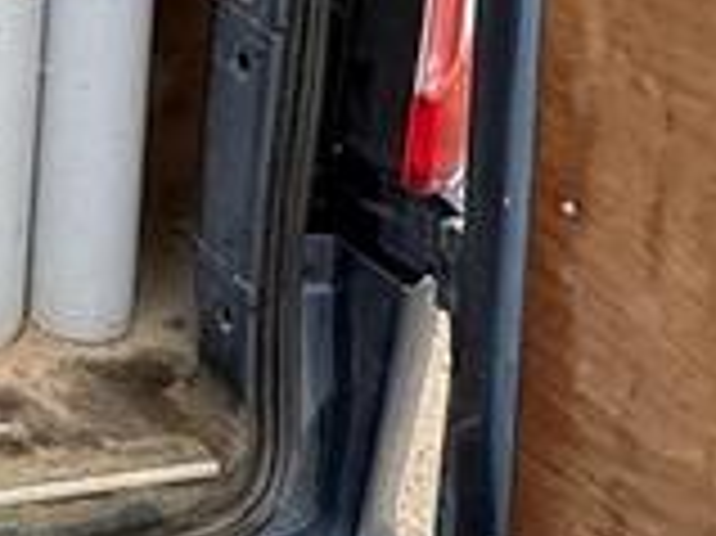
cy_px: -270
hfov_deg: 18.4
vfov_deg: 16.9
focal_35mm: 79
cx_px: -630
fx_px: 1633
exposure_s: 1/136
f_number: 2.2
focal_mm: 2.22
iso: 80
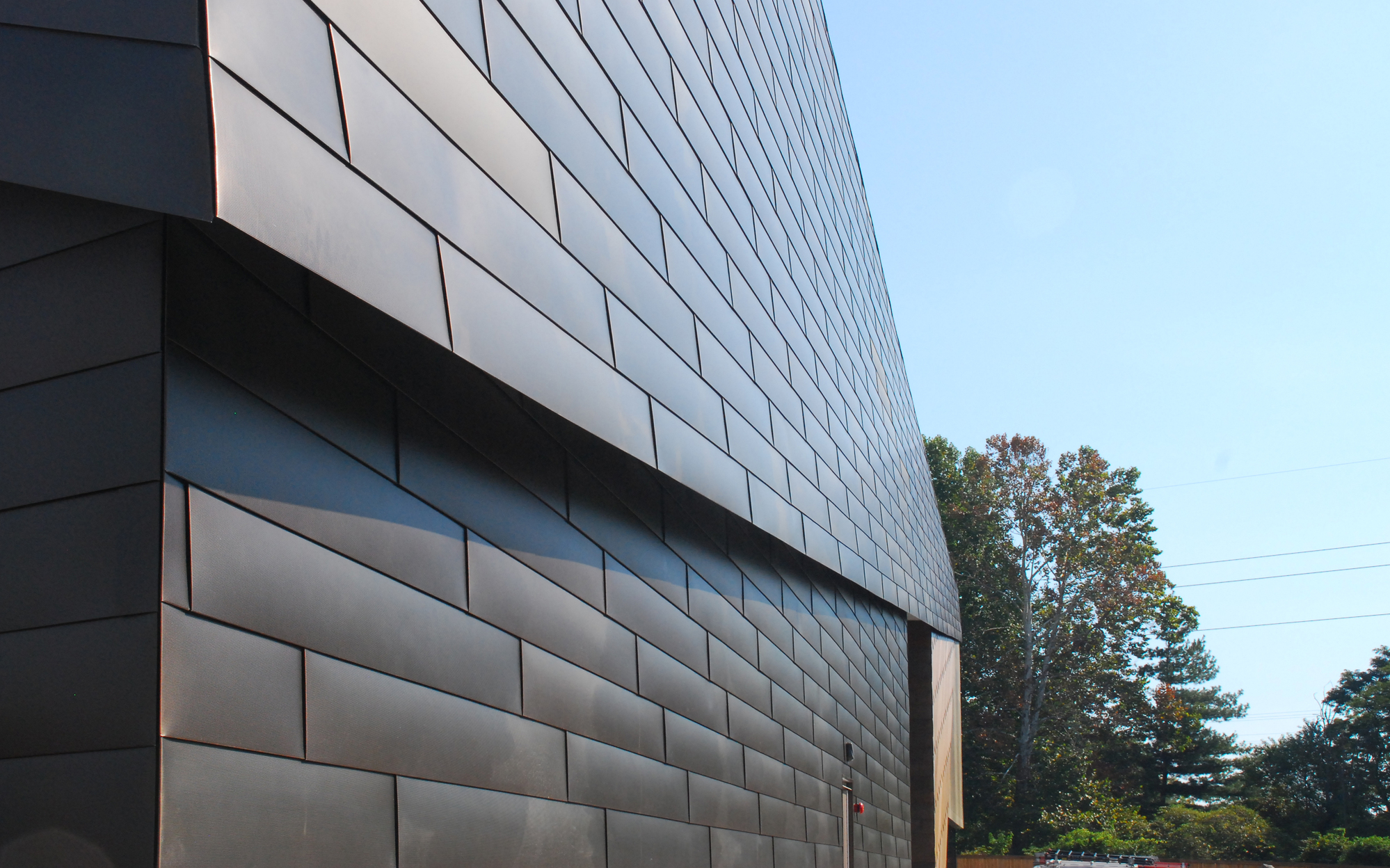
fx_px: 1800
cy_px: 408
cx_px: 695
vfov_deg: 27.1
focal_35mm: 48
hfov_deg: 42.2
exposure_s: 1/640
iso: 800
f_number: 13
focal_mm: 31
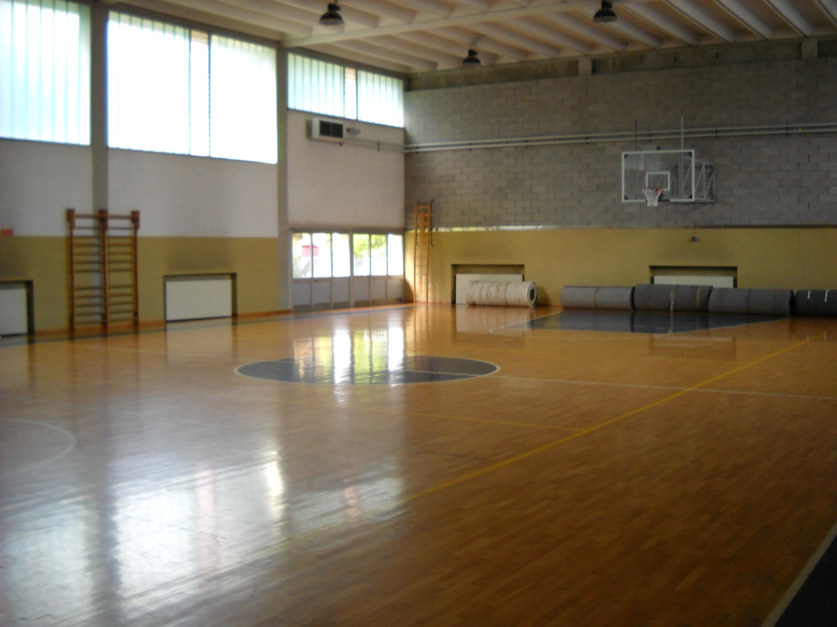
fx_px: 991
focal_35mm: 41
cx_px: 418
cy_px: 314
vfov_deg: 35.1
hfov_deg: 45.8
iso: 237
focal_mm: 6.72
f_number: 3.1
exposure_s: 1/60
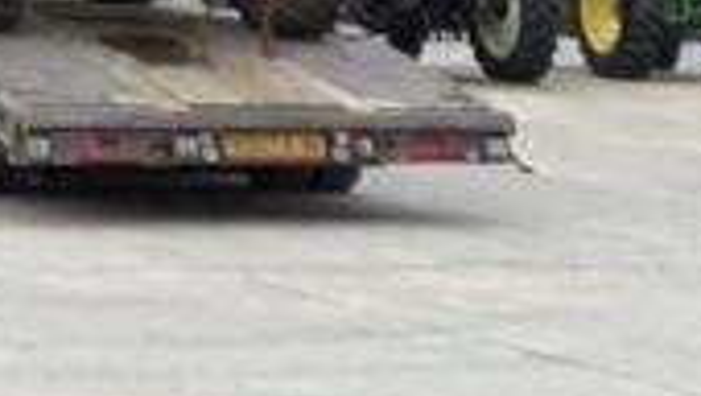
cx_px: 1884
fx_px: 3535
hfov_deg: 9.6
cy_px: 1246
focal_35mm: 190
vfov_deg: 5.9
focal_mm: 3
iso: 20
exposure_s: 1/122
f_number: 1.8
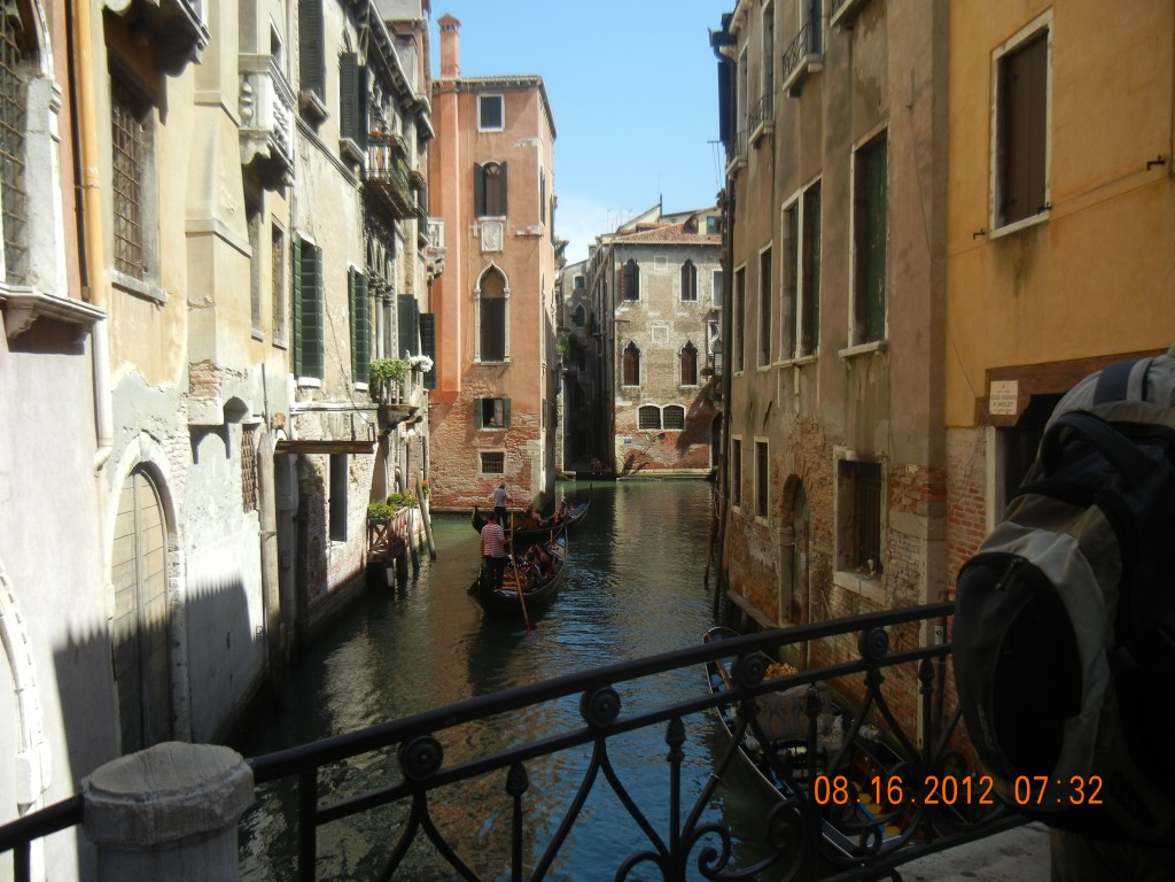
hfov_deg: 60.0
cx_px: 588
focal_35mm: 30
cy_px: 441
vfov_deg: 46.8
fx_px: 1018
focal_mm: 5.4
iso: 160
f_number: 3.5
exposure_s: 1/908
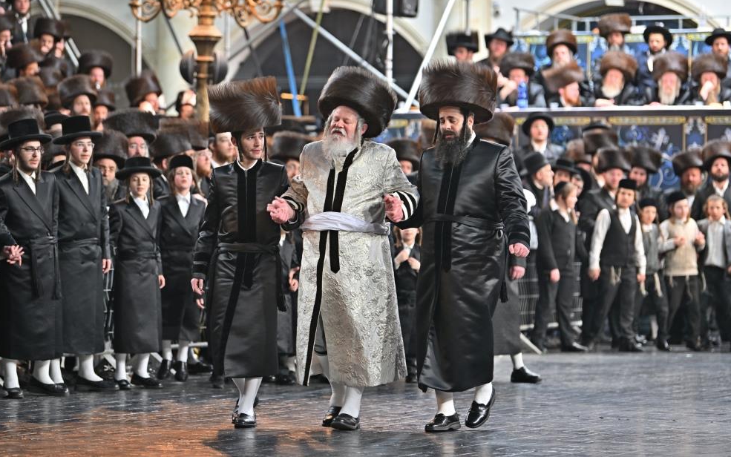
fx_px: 2849
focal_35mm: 143
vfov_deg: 9.2
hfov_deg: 14.6
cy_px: 236
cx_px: 364
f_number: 2.8
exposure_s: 1/125
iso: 500
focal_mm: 135
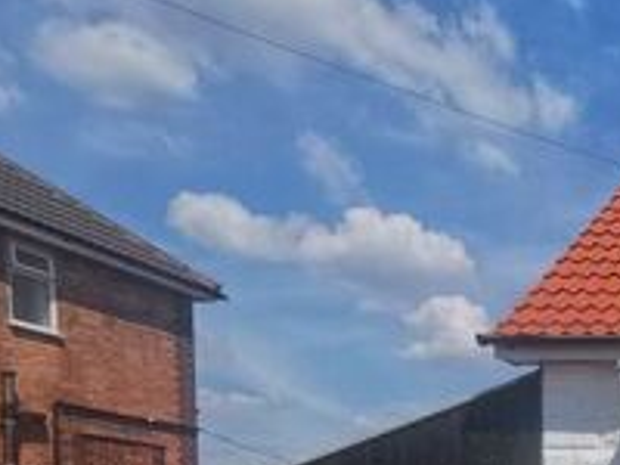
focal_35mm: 56
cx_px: 905
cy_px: 603
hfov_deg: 26.2
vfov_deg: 23.2
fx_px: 1003
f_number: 2.2
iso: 50
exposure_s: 1/1669
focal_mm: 2.35
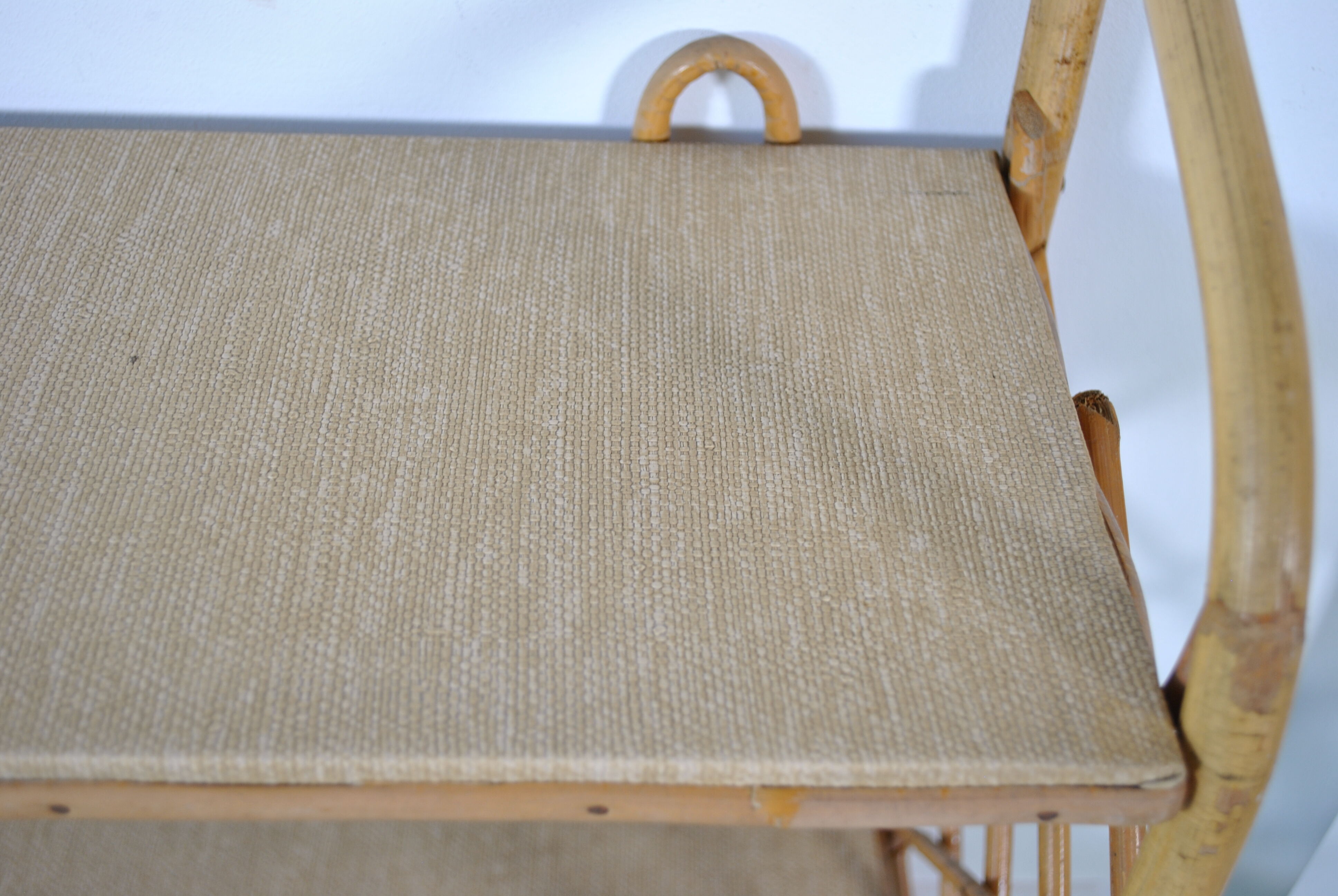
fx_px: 1674
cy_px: 448
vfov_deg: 29.9
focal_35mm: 45
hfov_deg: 43.6
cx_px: 669
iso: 200
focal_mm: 30
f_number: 4.5
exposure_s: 1/60
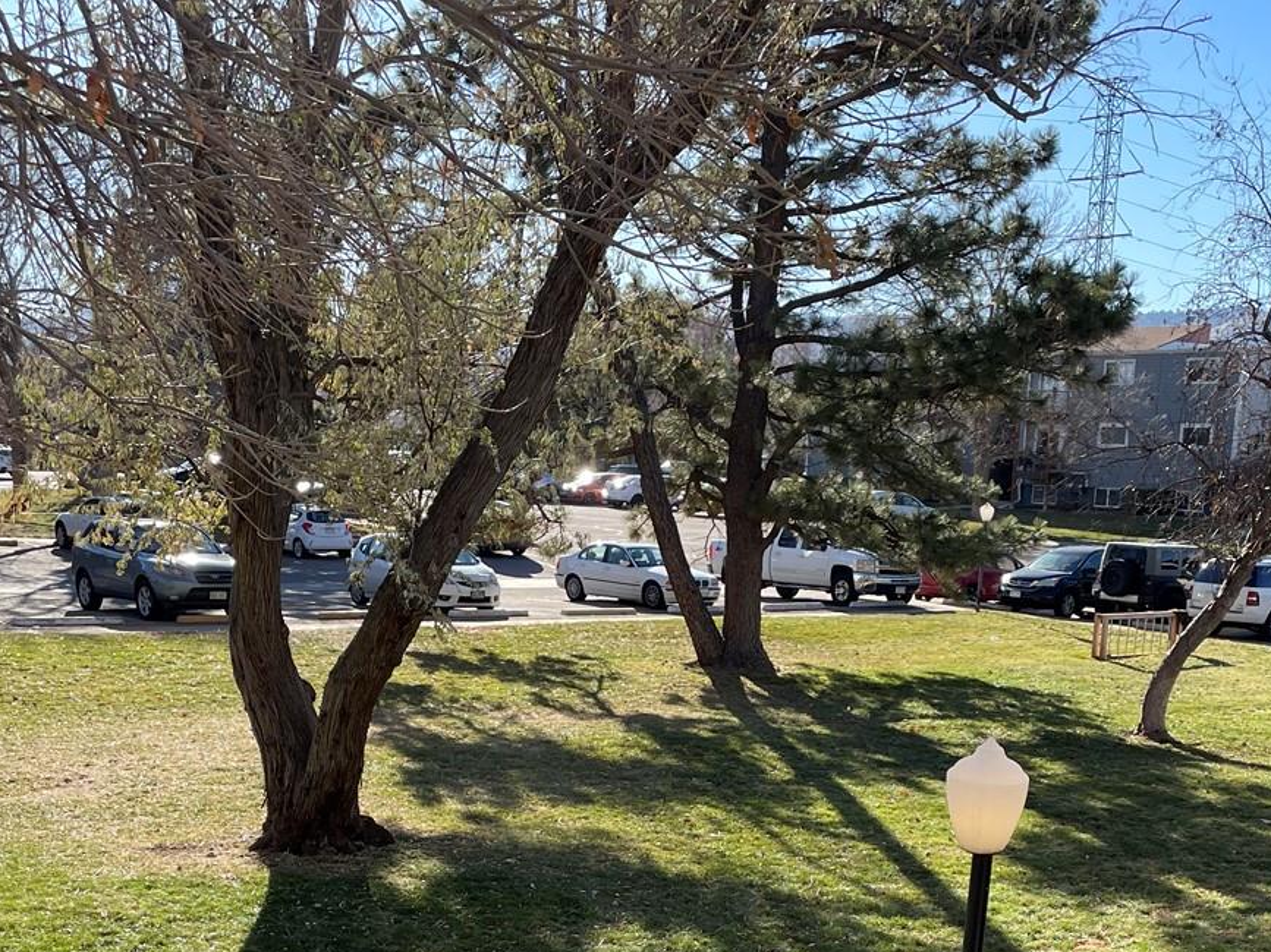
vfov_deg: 29.1
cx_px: 726
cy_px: 854
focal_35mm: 48
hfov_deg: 39.6
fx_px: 1762
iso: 32
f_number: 1.6
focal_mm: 4.2
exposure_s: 1/1043
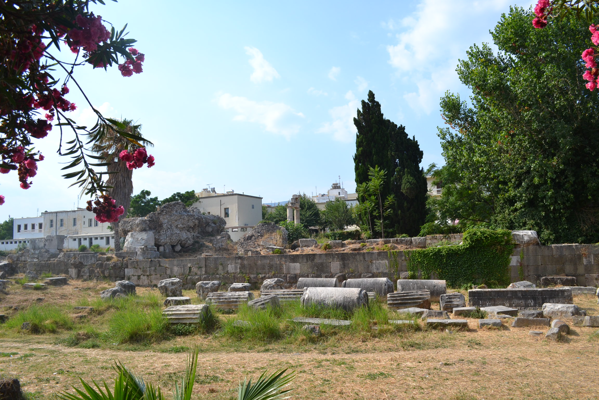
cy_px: 200
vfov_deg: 47.9
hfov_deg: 67.4
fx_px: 449
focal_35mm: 27
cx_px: 300
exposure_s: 1/1600
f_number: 6.3
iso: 400
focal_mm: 18
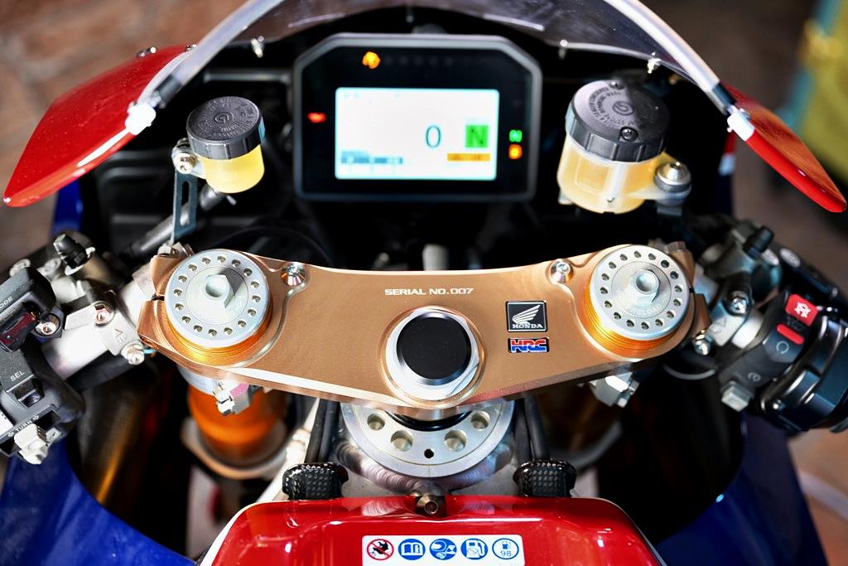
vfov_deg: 24.6
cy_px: 283
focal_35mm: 55
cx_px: 424
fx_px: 1296
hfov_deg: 36.2
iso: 640
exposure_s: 1/30
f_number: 3.2
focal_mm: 55
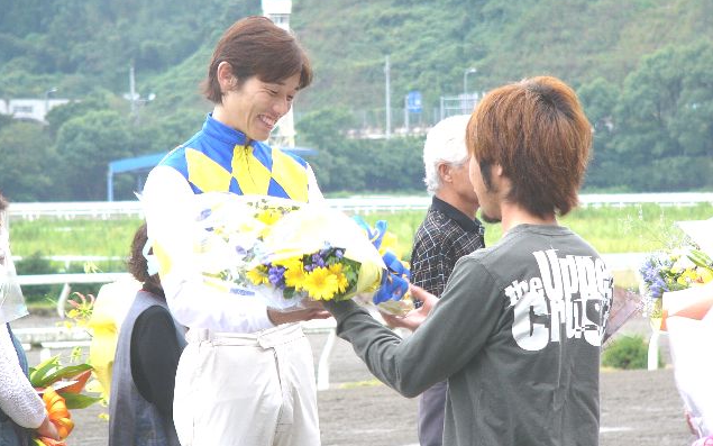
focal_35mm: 203
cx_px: 355
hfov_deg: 10.3
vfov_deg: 6.5
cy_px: 184
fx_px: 3945
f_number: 2.8
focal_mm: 31.6
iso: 50
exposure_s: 1/60
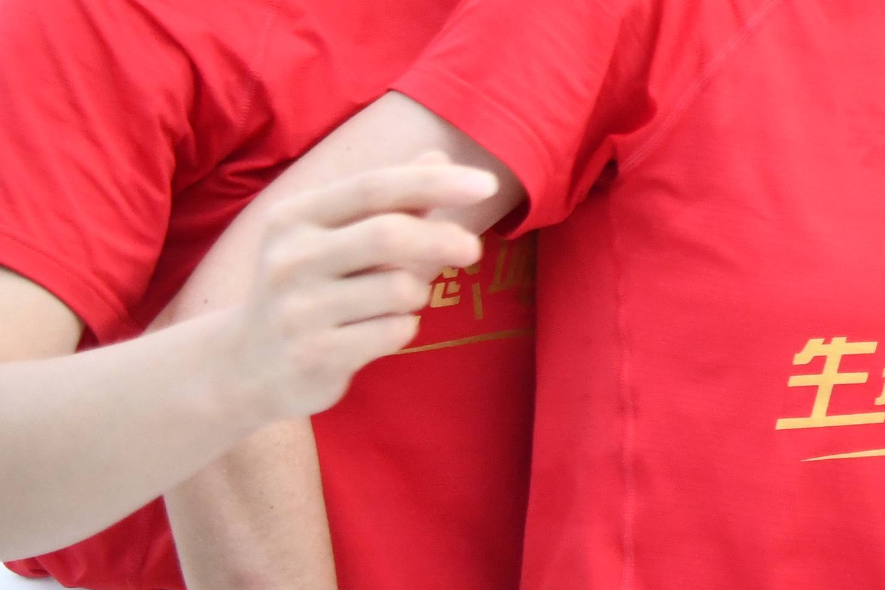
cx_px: 1568
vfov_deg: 7.6
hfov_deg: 10.8
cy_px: -81
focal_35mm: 179
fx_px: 4401
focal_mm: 42
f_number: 2.8
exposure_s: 1/400
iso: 1600
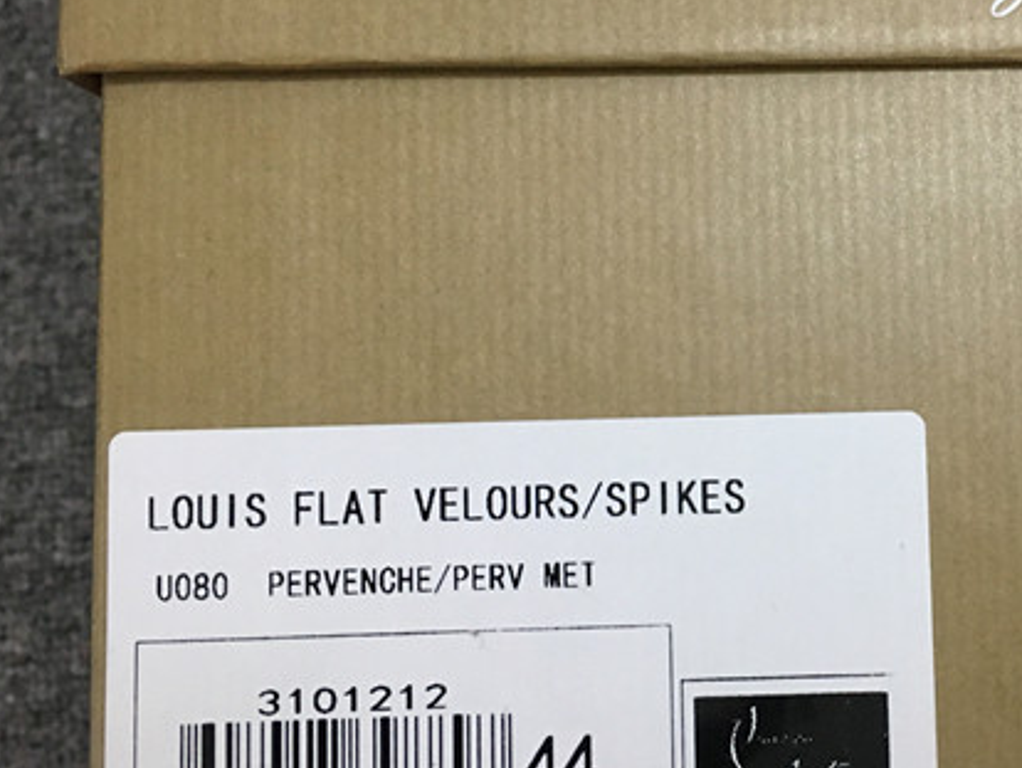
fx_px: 1448
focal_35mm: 49
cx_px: 790
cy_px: 332
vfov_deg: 29.7
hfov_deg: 37.7
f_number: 2.2
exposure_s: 1/33
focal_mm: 4.15
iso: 200
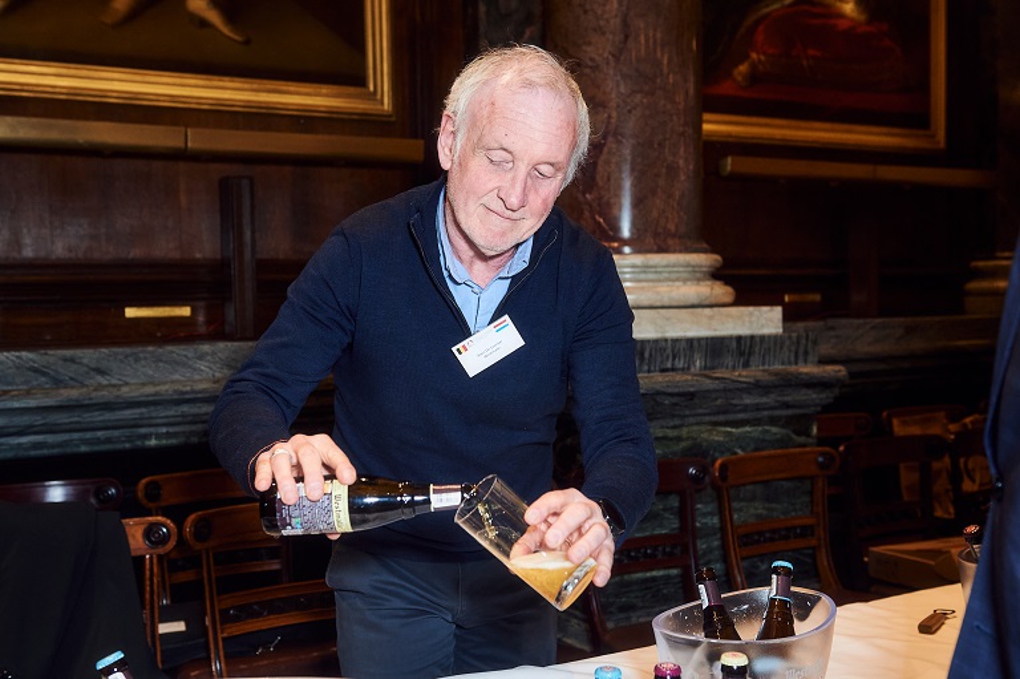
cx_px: 510
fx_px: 991
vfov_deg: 37.8
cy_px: 340
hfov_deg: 54.5
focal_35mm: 35
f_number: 4.5
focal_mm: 35
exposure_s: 1/160
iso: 2000
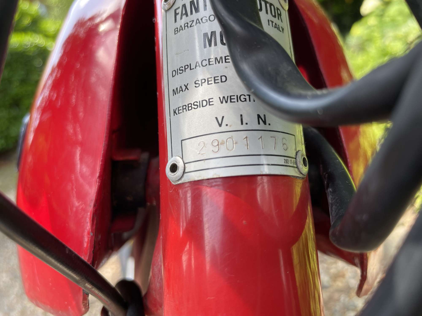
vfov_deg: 53.1
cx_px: 211
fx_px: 317
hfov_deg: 67.3
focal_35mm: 26
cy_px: 158
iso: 32
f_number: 1.6
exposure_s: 1/237
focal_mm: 4.2
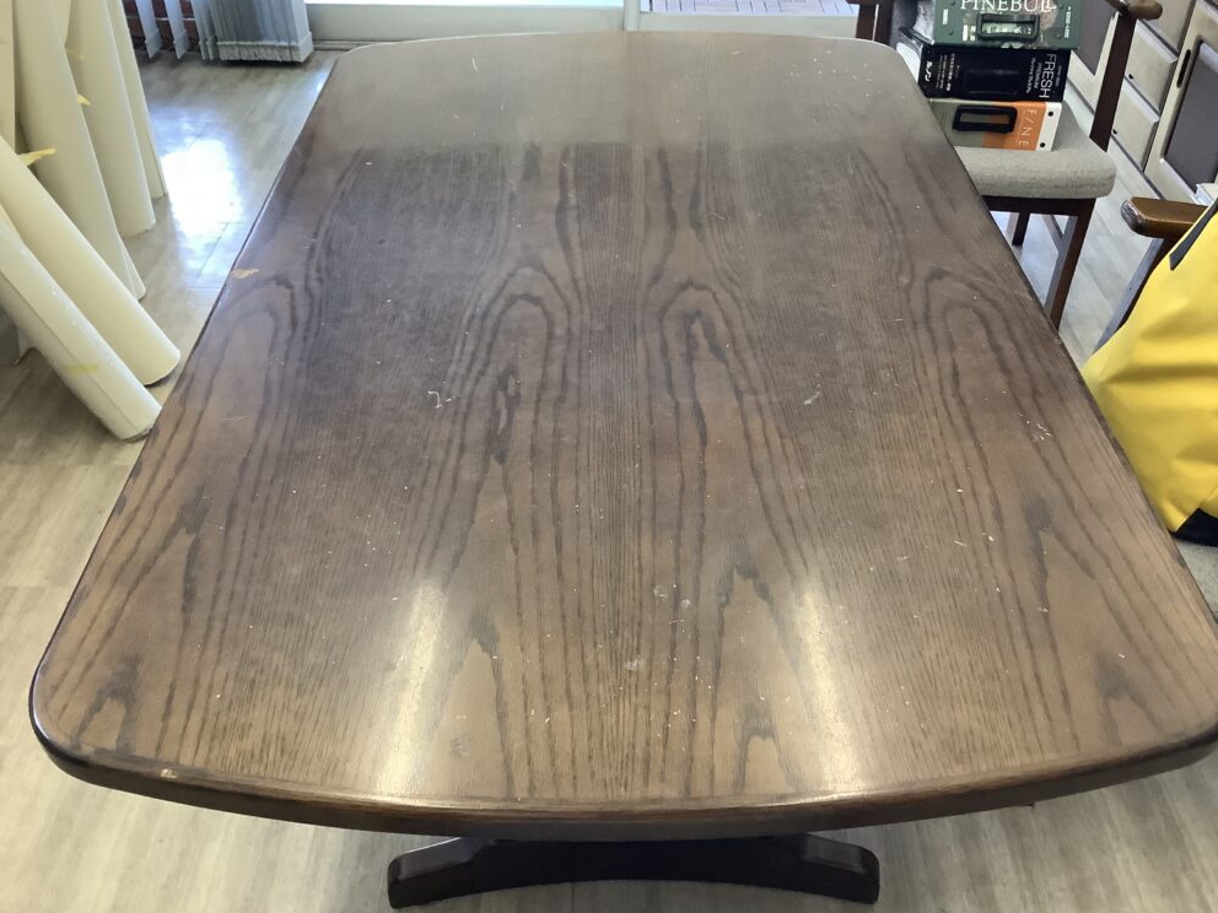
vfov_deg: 44.2
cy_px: 447
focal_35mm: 32
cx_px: 627
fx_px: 1126
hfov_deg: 56.8
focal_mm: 3.3
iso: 250
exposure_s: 1/60
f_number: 2.4
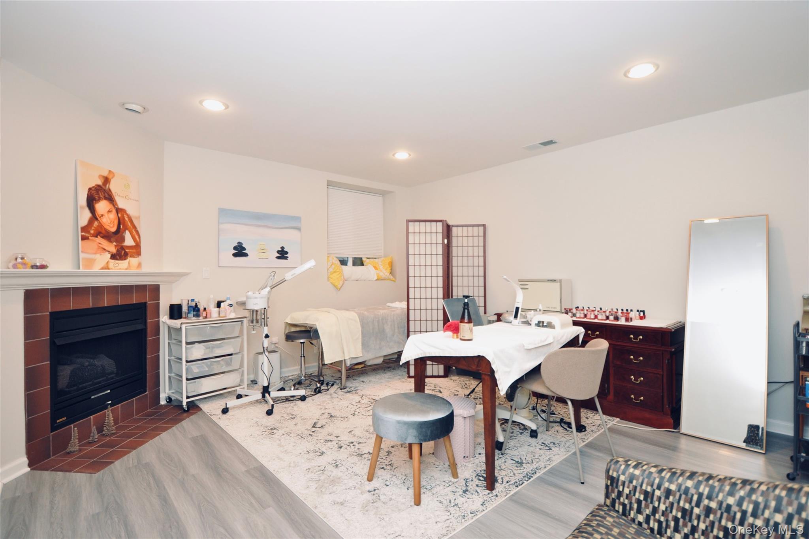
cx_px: 404
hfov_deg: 100.4
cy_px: 270
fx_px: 337
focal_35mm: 15
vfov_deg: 77.3
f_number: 4
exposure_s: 1/60
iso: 500
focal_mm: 10
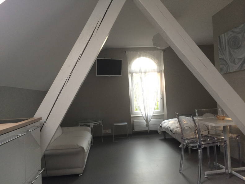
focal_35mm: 30
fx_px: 212
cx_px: 122
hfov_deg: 60.0
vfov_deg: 46.8
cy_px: 92
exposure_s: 1/30
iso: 40
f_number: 2.2
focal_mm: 4.12
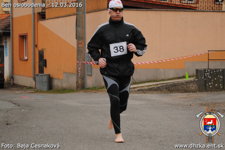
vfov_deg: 17.5
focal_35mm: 78
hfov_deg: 26.0
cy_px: 75
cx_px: 112
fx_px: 487
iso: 400
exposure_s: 1/320
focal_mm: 52
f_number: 5.6
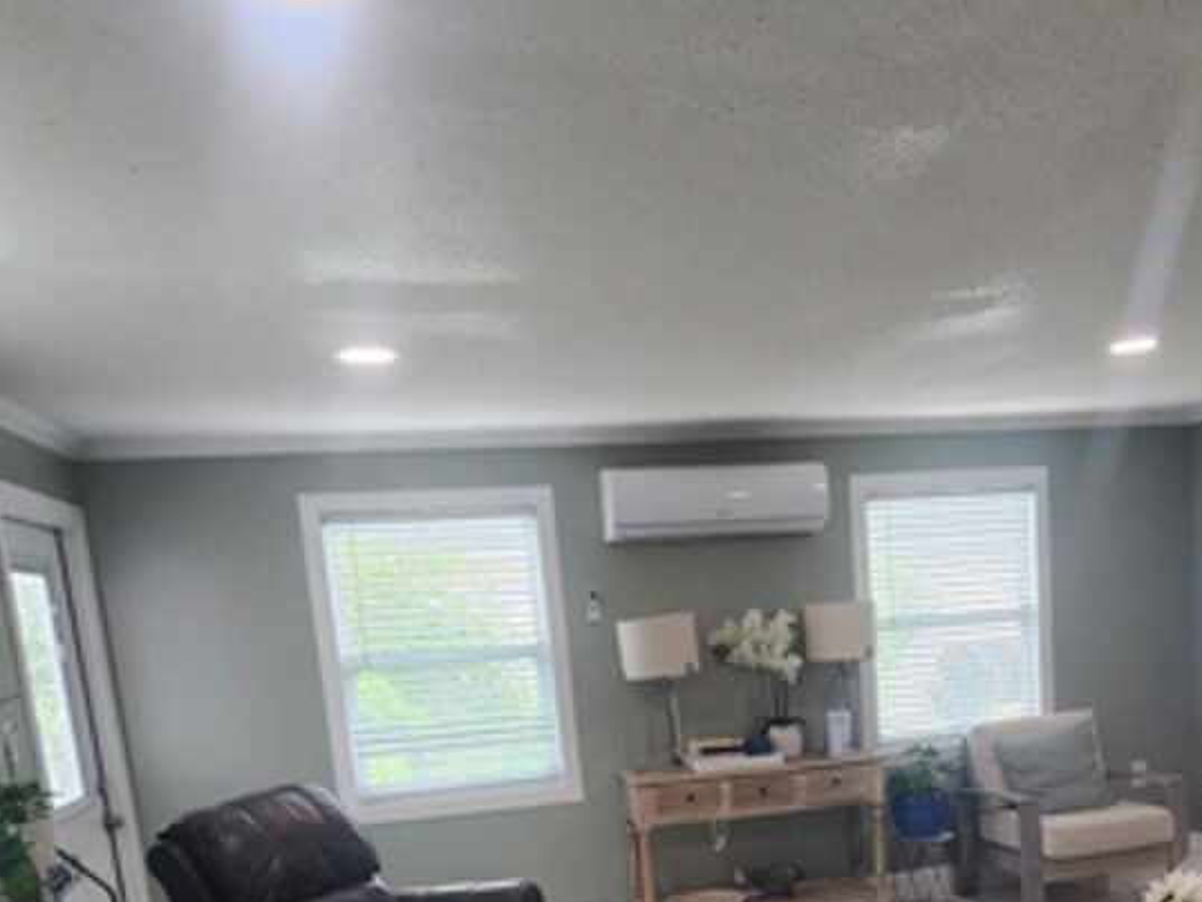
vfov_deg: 41.9
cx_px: 788
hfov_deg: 57.2
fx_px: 1077
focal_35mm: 31
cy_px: 806
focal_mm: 2.2
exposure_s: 1/60
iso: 125
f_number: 2.2
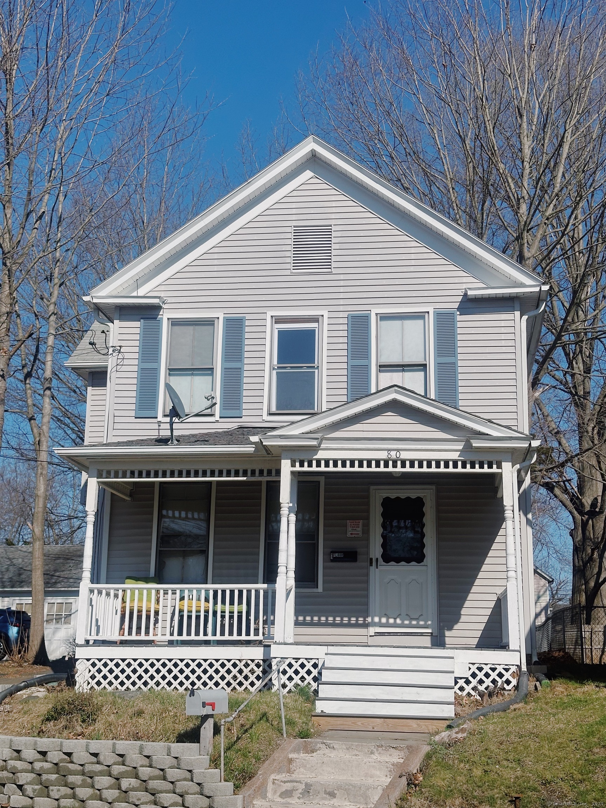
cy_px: 404
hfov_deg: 30.3
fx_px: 1120
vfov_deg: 39.7
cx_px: 303
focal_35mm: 48
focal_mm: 6.86
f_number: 1.78
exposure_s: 1/9804
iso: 64
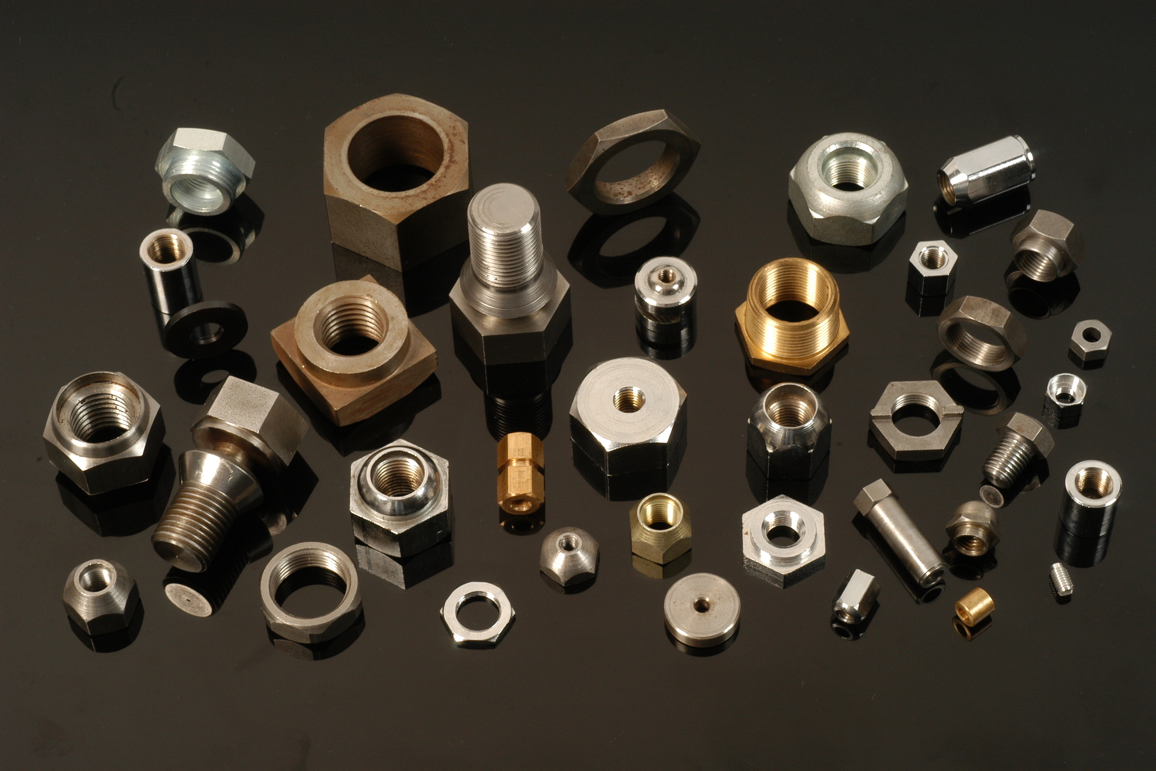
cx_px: 581
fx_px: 2922
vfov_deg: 15.0
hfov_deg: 22.4
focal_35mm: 91
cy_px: 385
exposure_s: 1/160
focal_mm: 60
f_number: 20
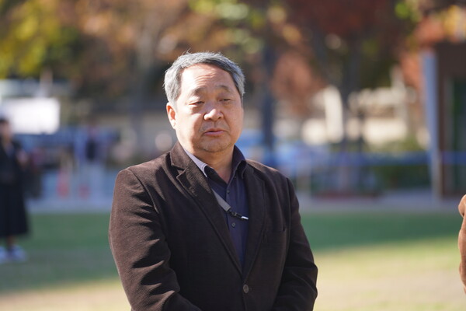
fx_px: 2485
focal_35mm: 192
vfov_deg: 7.2
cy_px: 156
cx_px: 233
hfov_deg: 10.7
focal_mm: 192
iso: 100
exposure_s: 1/200
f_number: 4
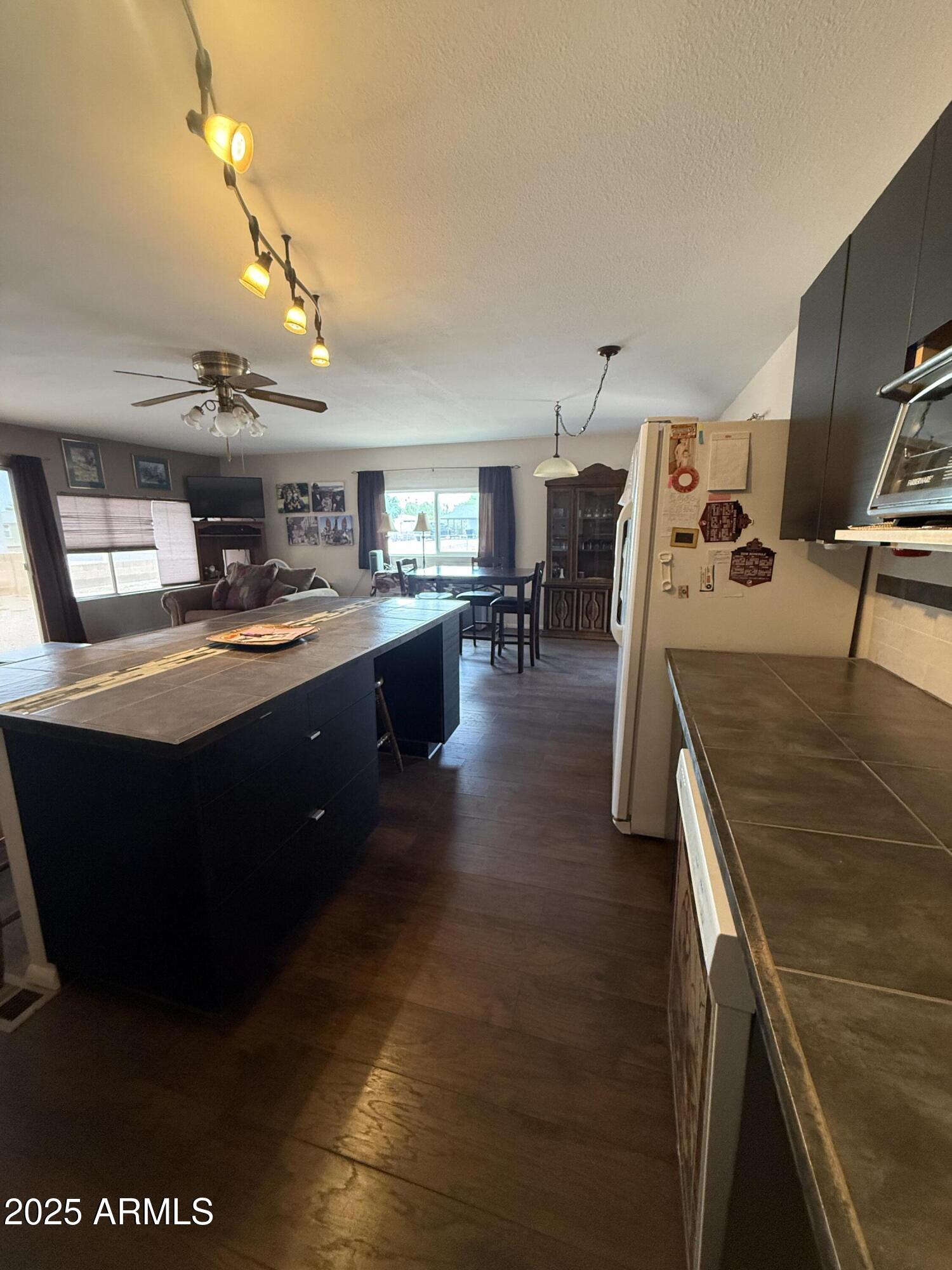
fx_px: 513
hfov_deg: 85.7
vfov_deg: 102.1
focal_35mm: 14
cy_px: 635
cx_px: 476
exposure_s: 1/60
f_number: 2.2
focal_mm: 2.22
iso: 320
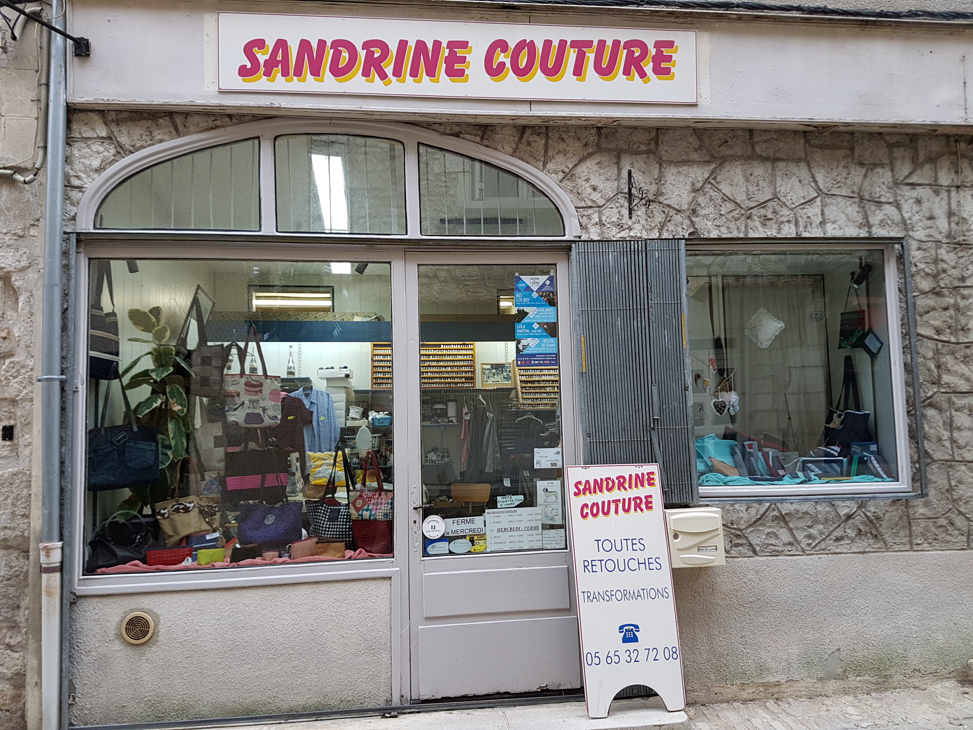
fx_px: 731
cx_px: 486
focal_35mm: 26
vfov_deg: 53.1
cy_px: 365
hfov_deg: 67.3
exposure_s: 1/50
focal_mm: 4.2
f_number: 1.7
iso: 50
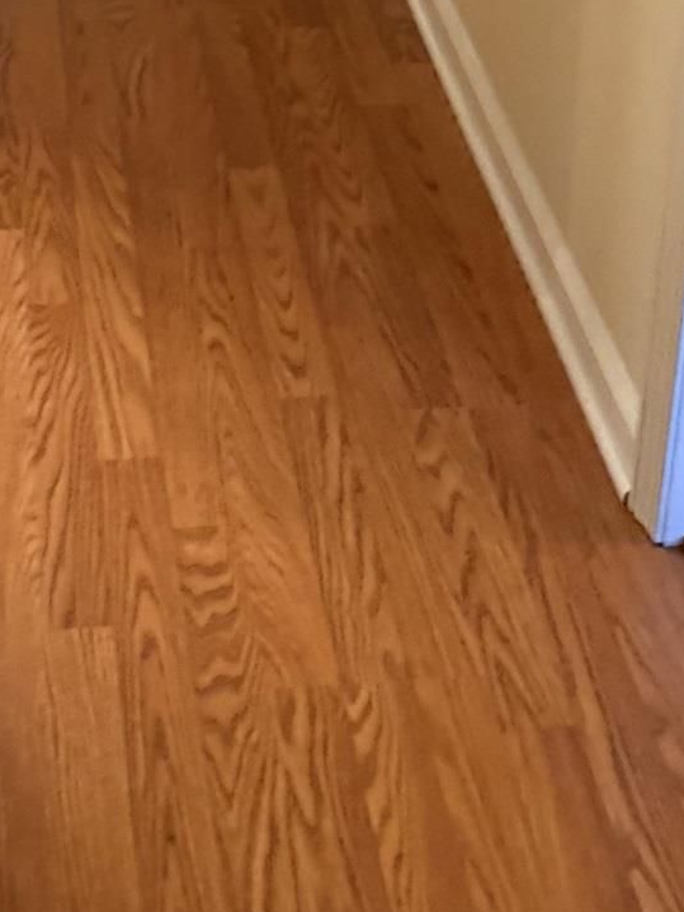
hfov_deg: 19.1
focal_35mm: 77
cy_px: -372
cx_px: 216
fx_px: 2027
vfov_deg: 21.9
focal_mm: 6.76
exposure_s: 1/60
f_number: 1.78
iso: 640
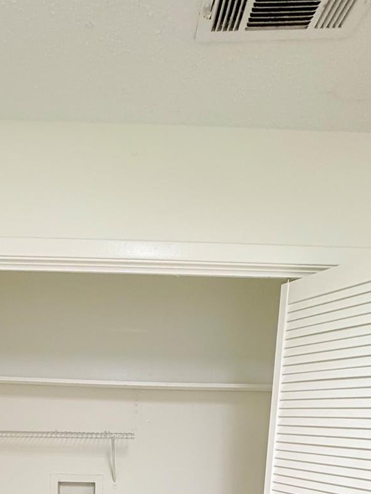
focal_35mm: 28
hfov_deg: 48.4
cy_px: 491
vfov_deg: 51.3
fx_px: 400
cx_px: 106
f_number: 2.2
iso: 160
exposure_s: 1/60
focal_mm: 2.22
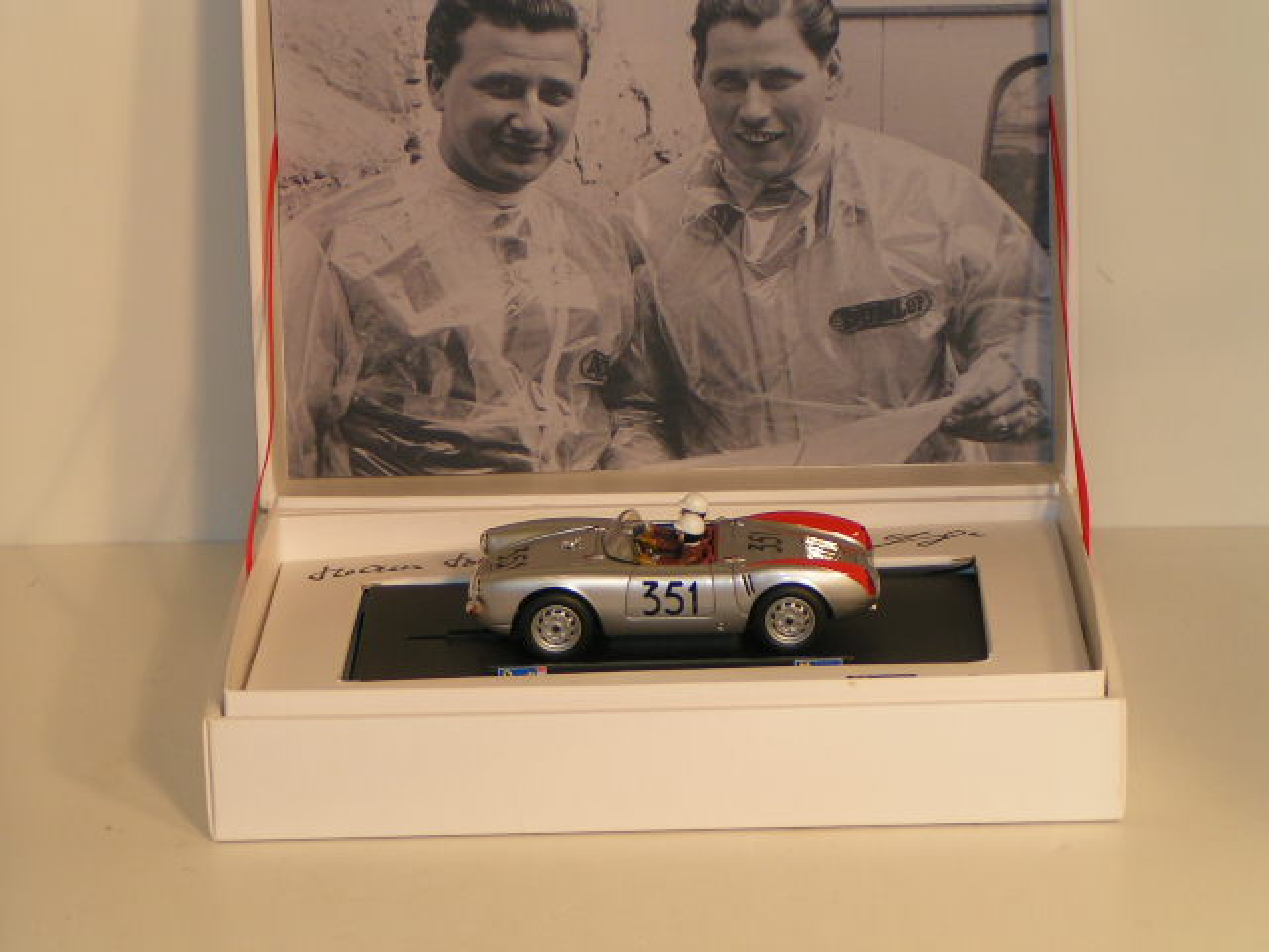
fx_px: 4582
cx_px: 634
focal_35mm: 125
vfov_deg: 11.9
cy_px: 476
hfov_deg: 15.8
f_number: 3.5
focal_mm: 19.1
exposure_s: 1/125
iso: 50
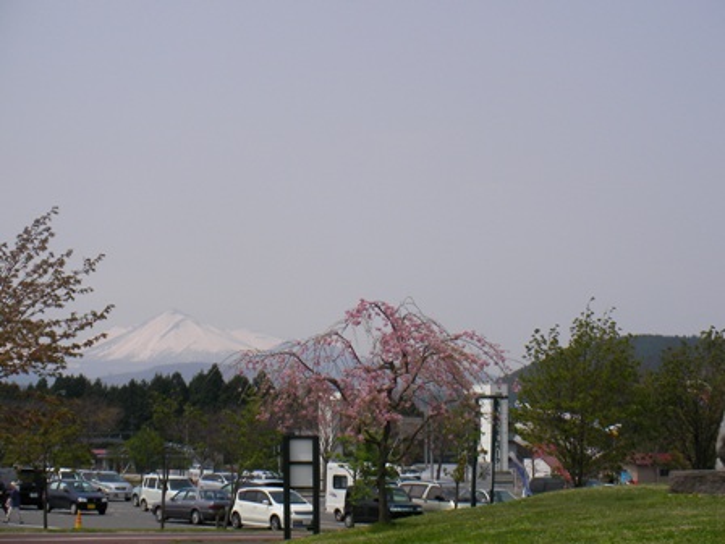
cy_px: 272
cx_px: 362
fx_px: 2157
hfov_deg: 19.1
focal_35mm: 103
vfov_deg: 14.4
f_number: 4.8
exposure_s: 1/777
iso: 50
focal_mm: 15.7
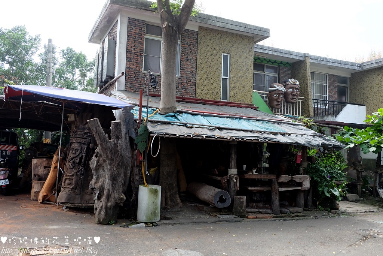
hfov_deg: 58.7
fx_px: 340
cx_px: 192
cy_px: 128
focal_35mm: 32
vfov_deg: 41.1
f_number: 5.6
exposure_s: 1/680
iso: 800
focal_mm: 21.1
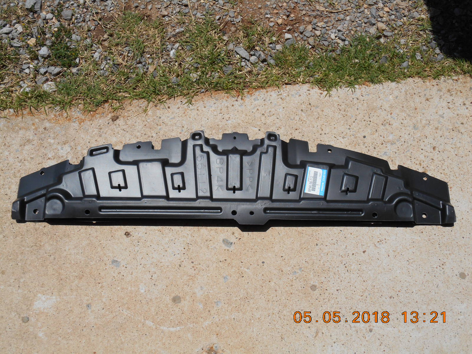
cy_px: 177
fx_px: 559
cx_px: 236
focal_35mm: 41
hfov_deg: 45.8
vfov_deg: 35.1
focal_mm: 7.2
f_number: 3.9
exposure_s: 1/1600
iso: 80
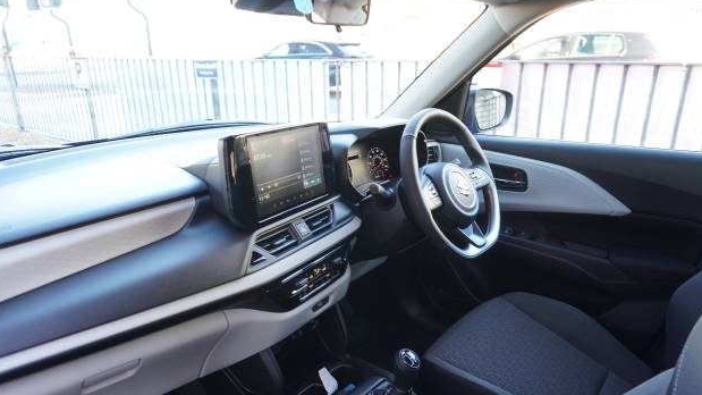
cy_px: 228
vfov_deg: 44.2
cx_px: 352
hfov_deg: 71.9
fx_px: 484
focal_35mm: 26
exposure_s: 1/60
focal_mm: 16
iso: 1000
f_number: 4
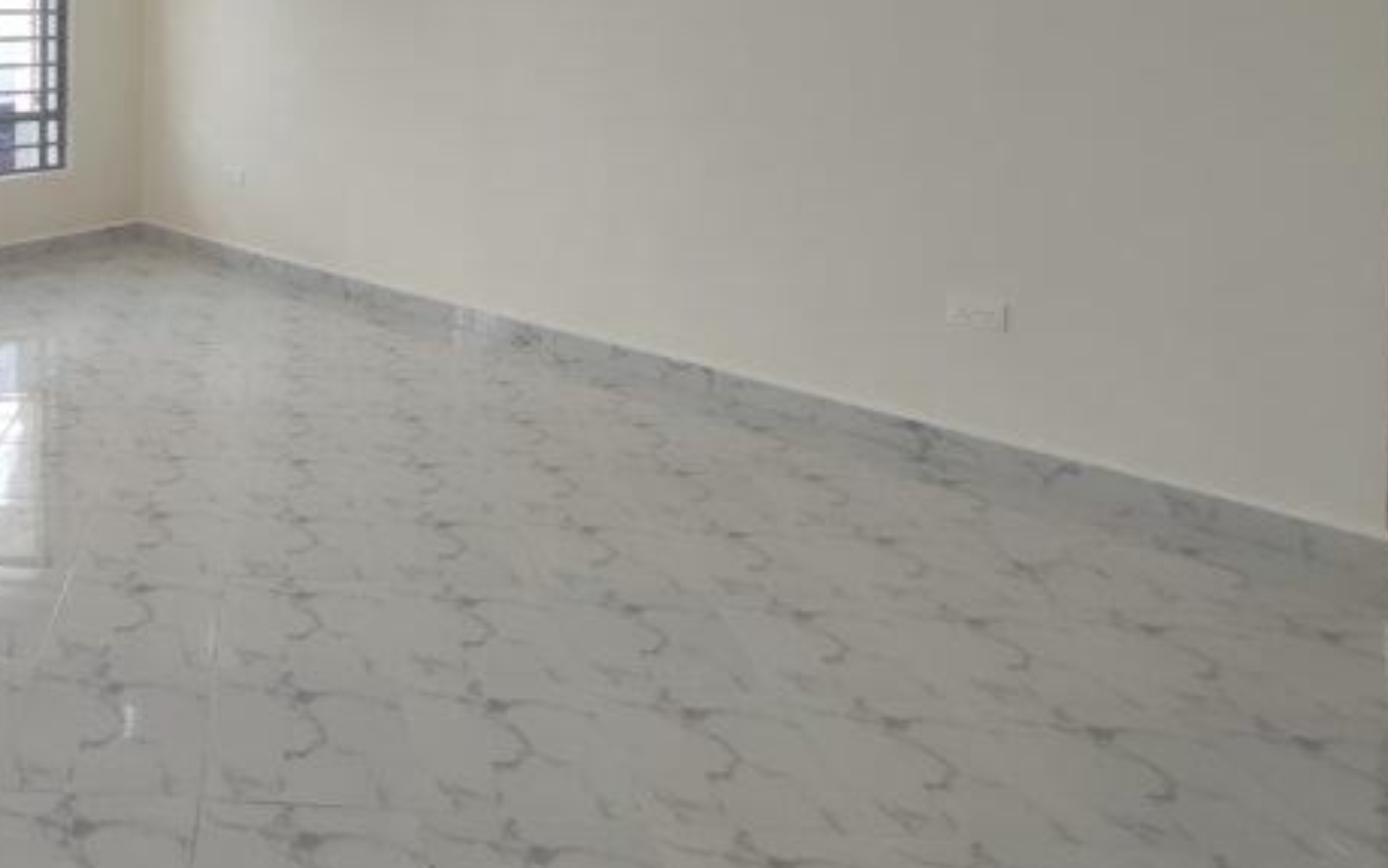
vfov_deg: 43.9
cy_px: 6
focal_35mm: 24
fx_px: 908
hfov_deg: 65.8
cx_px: 221
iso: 50
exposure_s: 1/131
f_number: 2.2
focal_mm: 1.66
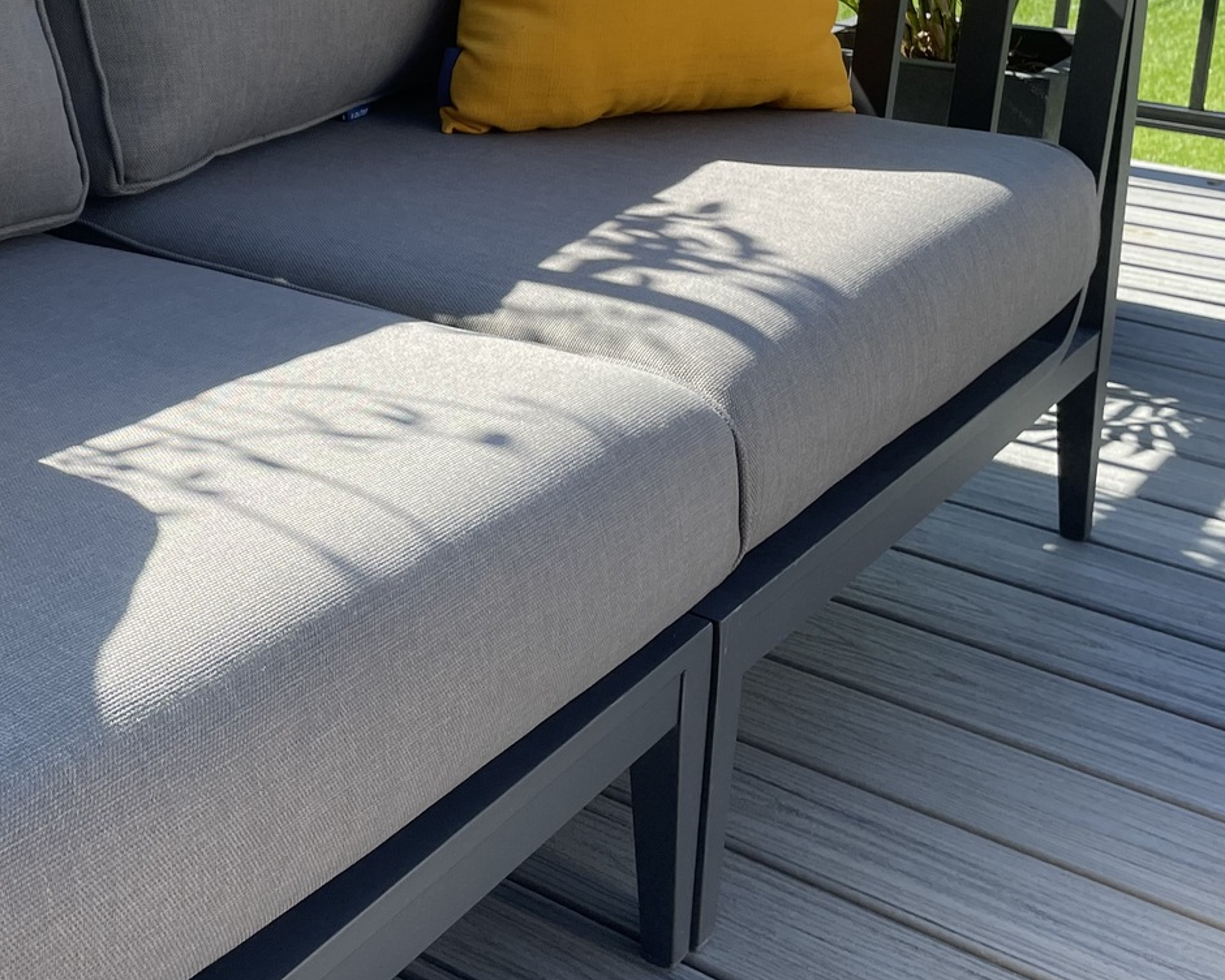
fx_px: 1958
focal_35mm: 54
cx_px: 133
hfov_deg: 33.0
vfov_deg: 27.5
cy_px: 190
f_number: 1.6
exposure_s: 1/734
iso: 32
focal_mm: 4.2
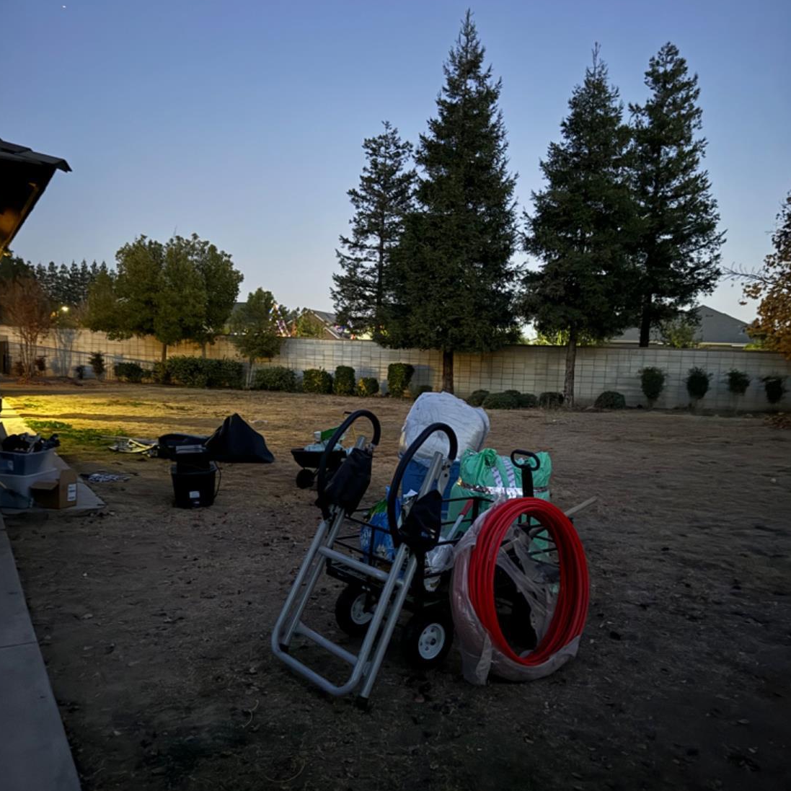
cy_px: 454
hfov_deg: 55.6
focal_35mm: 29
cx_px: 397
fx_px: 750
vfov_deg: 55.4
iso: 2500
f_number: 1.78
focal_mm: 6.86
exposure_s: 1/9
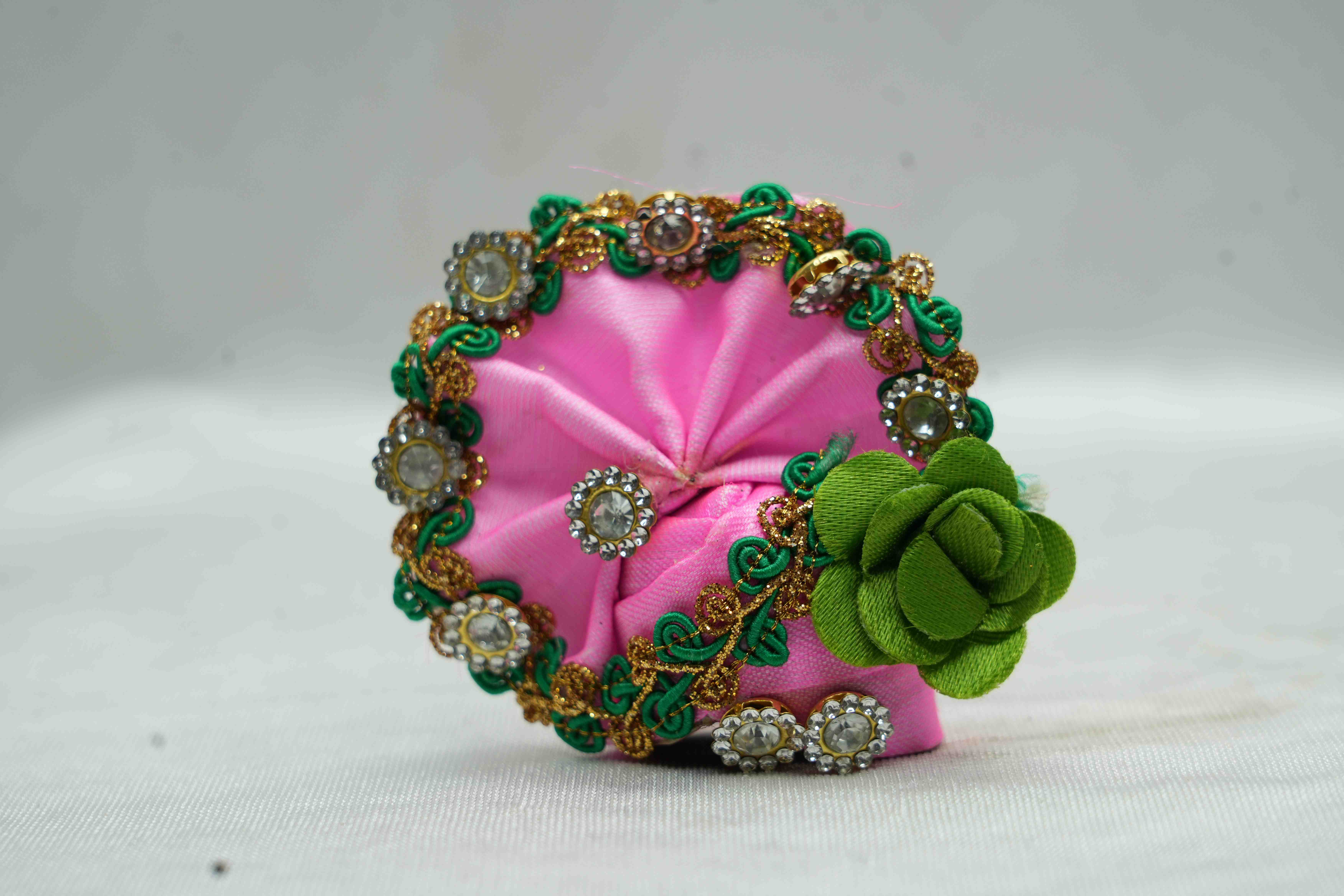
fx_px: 3920
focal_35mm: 105
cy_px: 448
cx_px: 672
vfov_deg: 13.0
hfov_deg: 19.5
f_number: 7.1
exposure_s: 1/50
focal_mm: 105
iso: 200
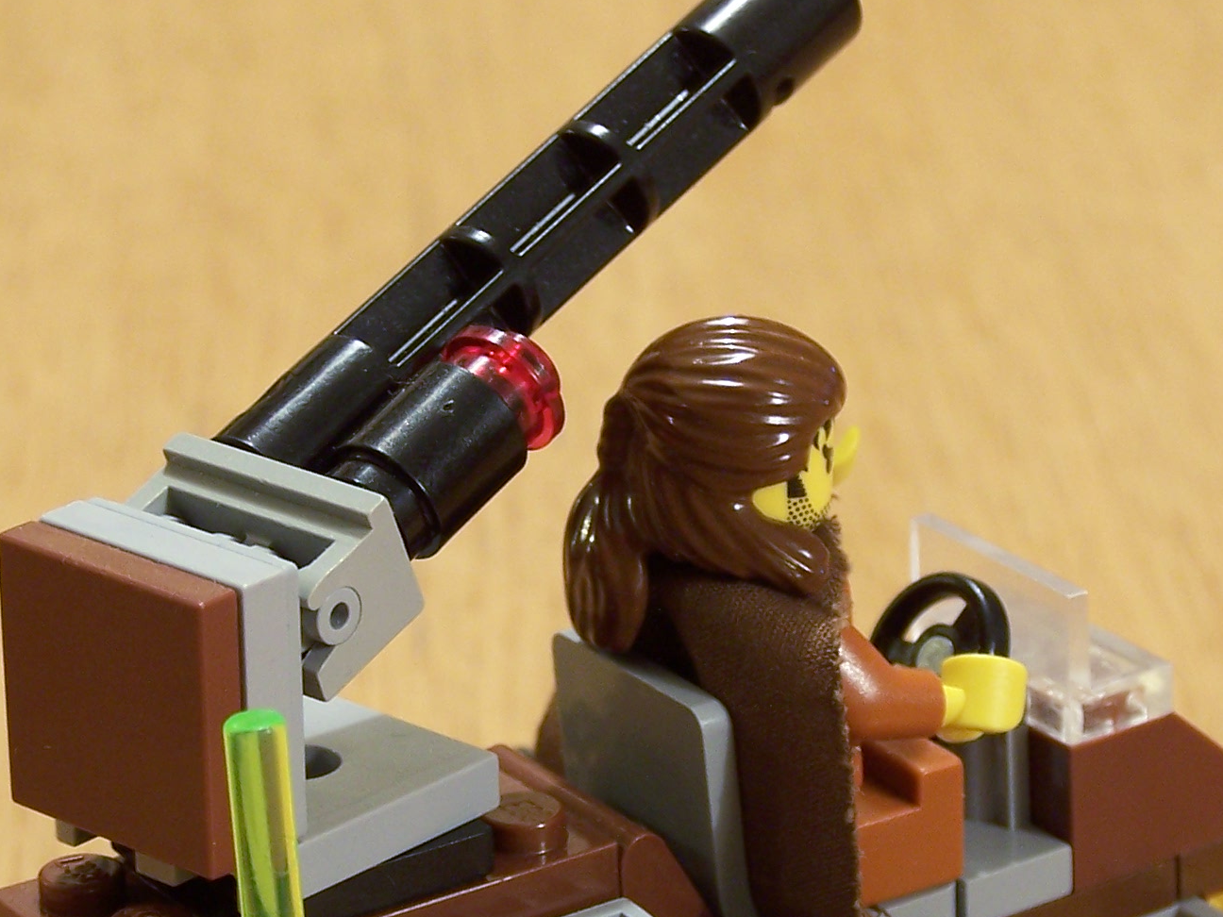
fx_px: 5759
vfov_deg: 9.1
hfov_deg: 12.1
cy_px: 733
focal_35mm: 163
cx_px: 713
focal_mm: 13.7
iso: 80
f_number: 3.2
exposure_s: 1/3
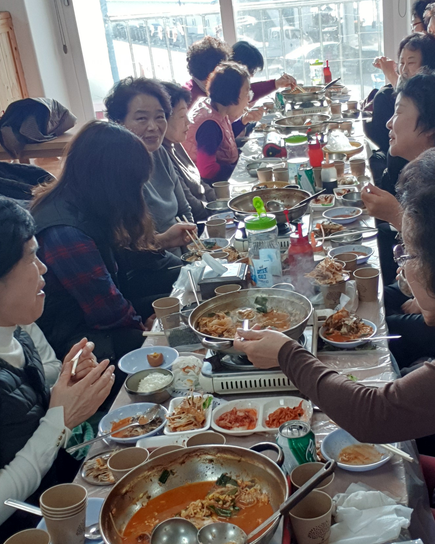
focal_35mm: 48
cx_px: 291
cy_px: 321
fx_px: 773
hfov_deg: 31.2
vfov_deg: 38.7
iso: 64
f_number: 1.7
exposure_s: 1/120
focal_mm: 2.92
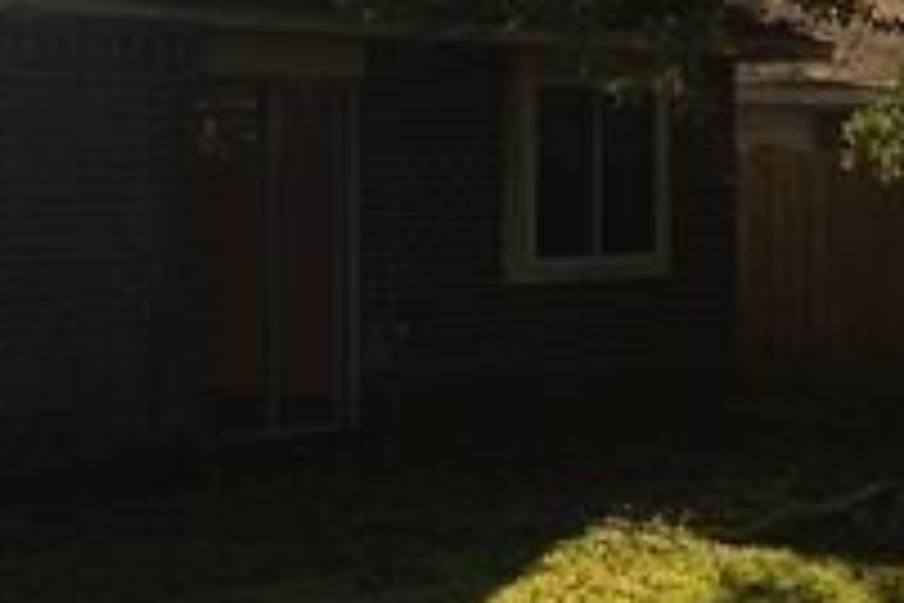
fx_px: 2410
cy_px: 108
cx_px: -175
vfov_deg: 14.2
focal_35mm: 96
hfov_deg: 20.0
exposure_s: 1/805
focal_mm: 4.15
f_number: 2.2
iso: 32
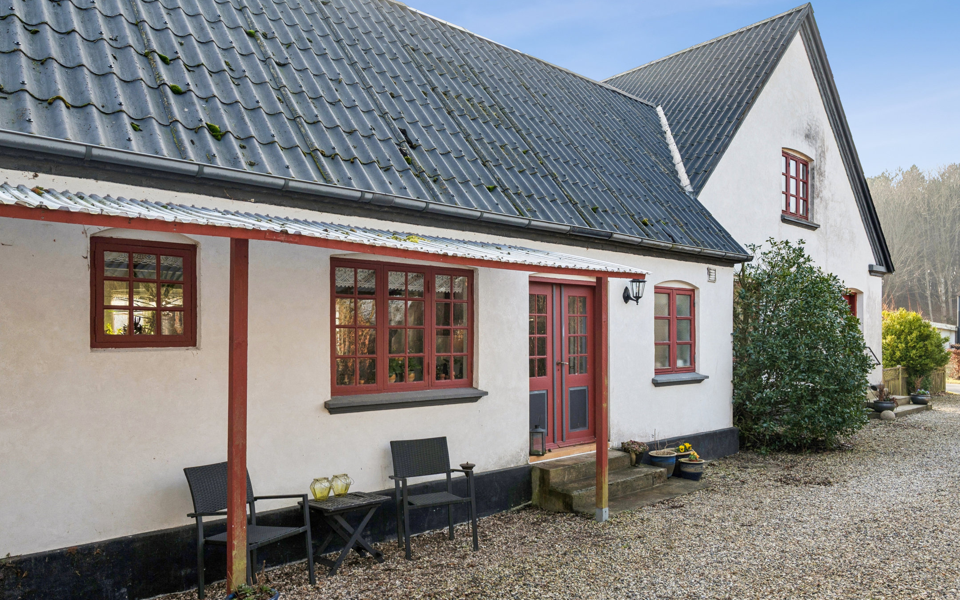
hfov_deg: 73.1
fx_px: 646
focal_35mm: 25
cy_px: 331
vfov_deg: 49.7
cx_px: 516
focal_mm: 17.5
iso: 200
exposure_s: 1/160
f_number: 8
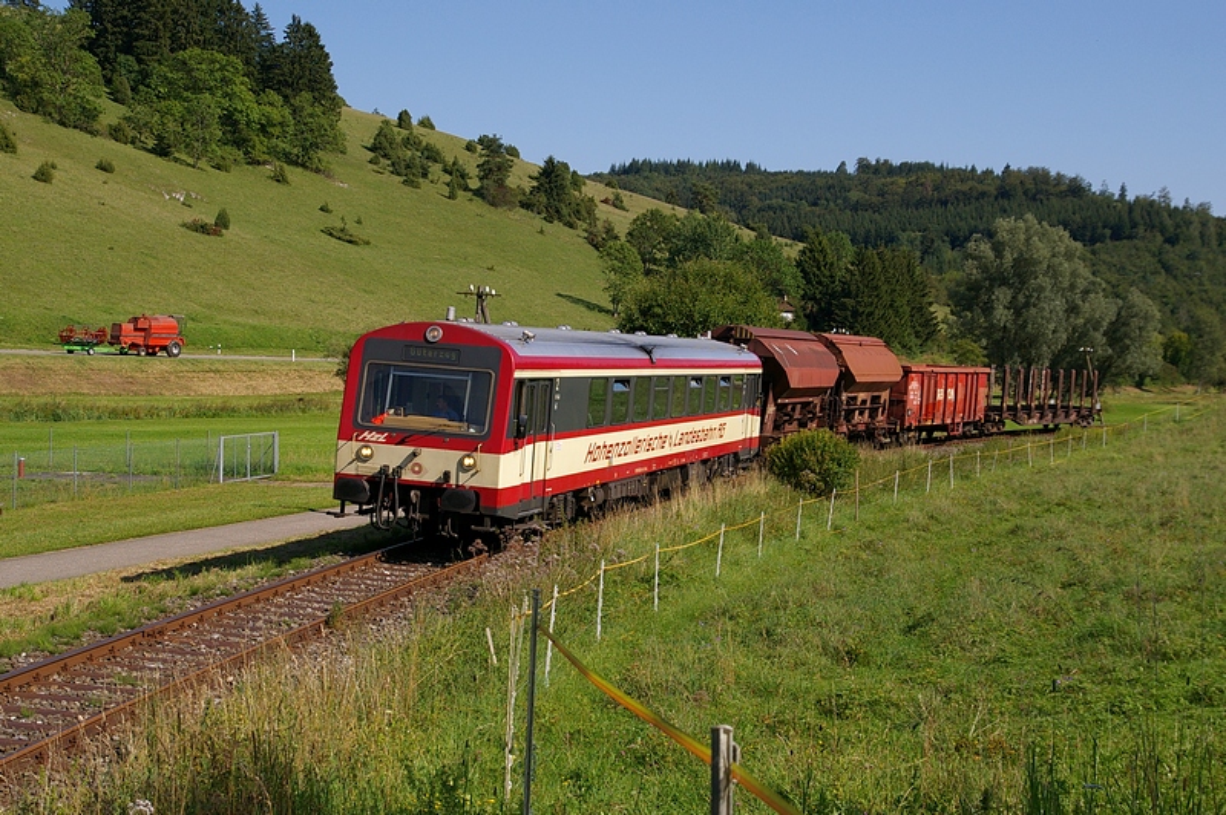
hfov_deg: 36.0
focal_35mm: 56
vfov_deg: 24.4
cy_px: 408
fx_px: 1888
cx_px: 613
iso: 200
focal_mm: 37
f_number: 8
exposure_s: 1/800
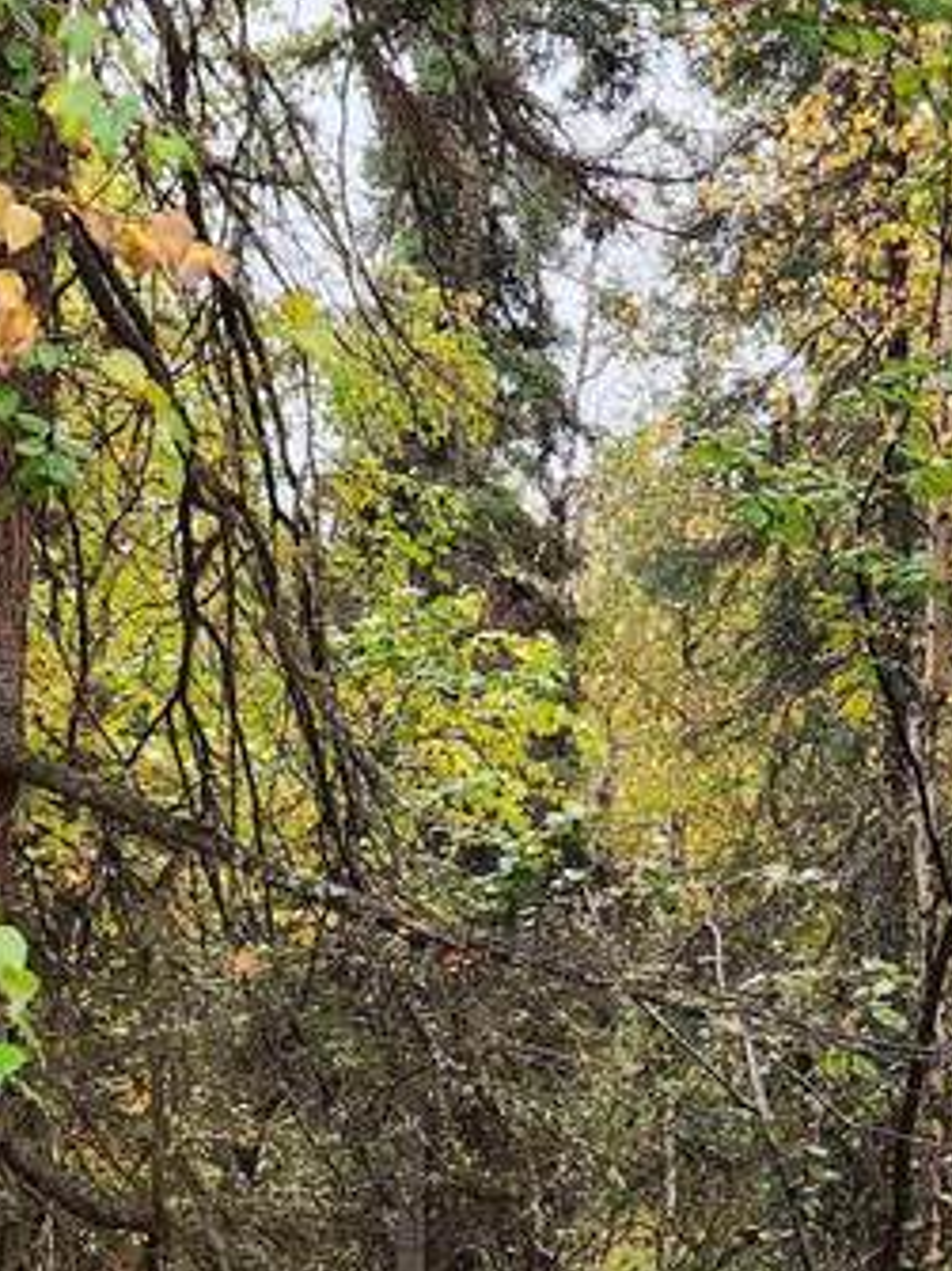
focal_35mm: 66
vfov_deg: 29.2
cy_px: 823
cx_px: 668
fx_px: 2422
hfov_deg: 22.1
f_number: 1.8
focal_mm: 5.4
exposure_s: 1/180
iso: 125
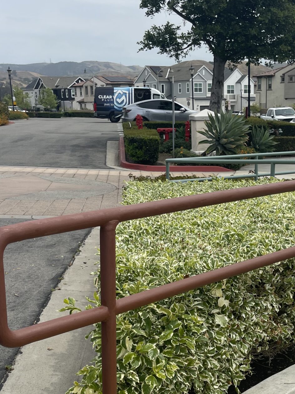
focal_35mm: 51
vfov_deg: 36.4
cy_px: 305
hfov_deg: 28.4
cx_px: 195
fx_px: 580
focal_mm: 5.1
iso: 32
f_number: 1.6
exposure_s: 1/4348
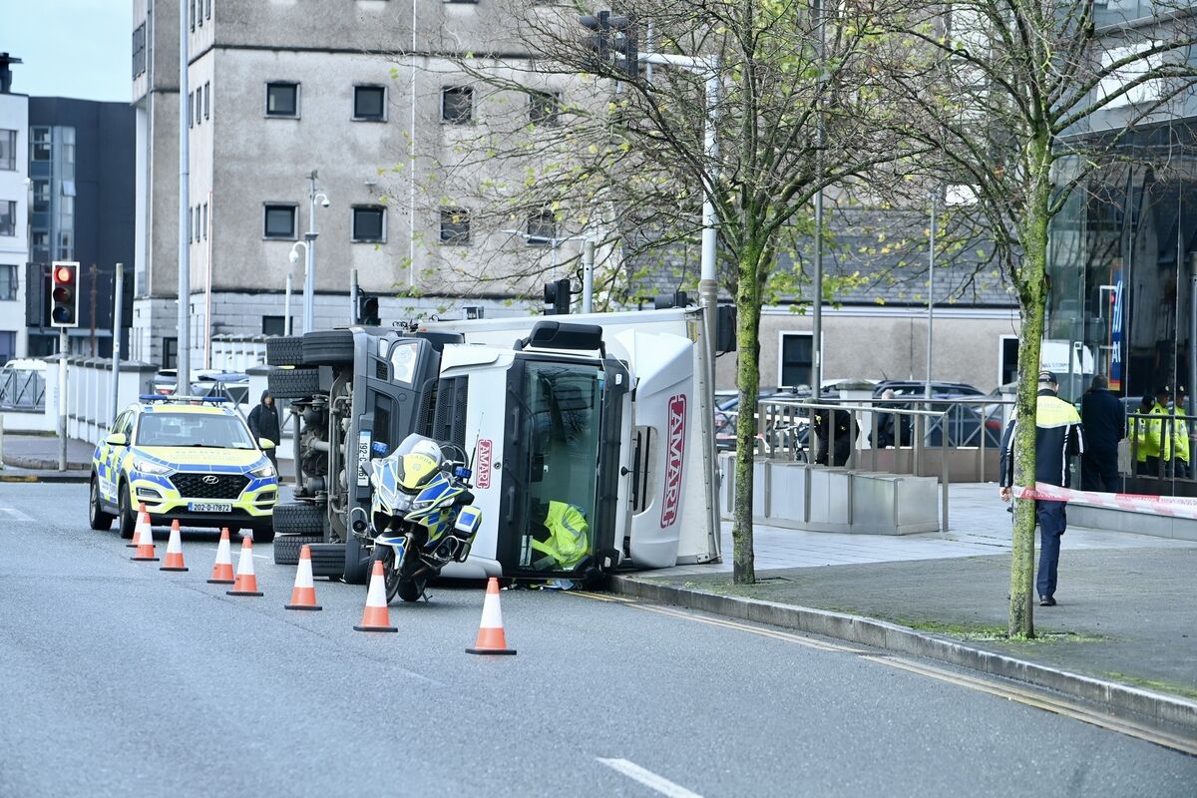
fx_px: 4987
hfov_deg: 13.7
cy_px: 399
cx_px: 598
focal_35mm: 150
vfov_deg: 9.1
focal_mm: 150
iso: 1250
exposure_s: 1/1600
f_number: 4.5
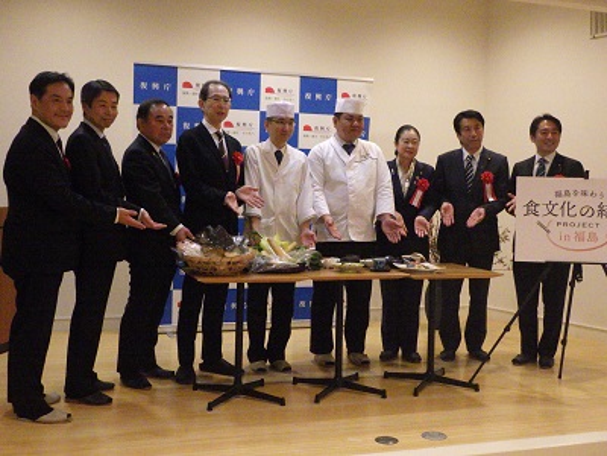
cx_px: 304
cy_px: 228
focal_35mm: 42
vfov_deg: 34.3
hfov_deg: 44.8
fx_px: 736
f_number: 4.2
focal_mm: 7.5
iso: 1000
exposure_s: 1/50
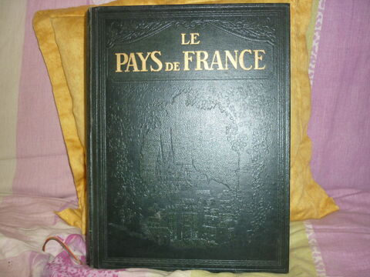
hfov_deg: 55.4
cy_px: 138
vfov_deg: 42.9
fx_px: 353
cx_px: 185
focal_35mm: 33
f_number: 2.8
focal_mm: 5.5
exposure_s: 1/30
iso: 100
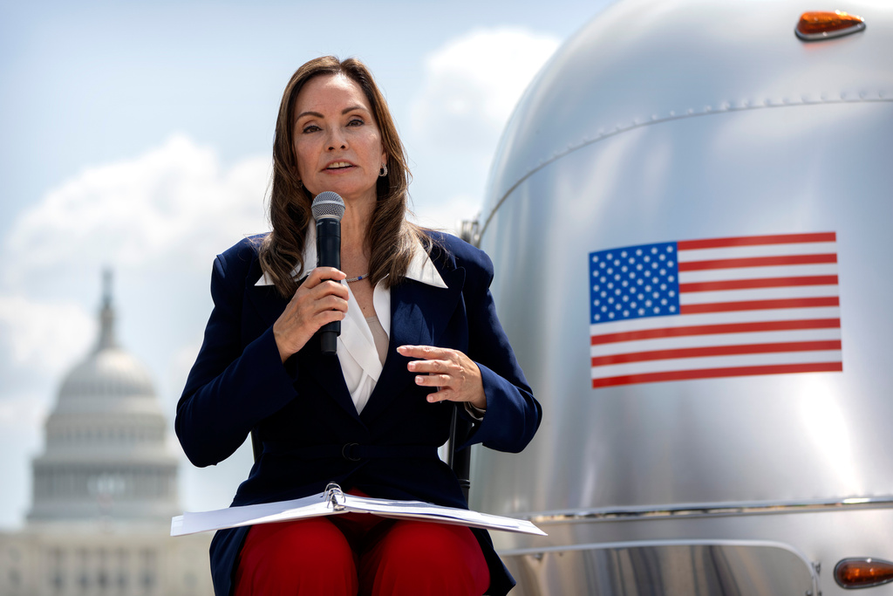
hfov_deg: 13.7
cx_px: 446
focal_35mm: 150
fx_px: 3721
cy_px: 298
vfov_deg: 9.2
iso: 250
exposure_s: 1/1000
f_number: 5.6
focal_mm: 150
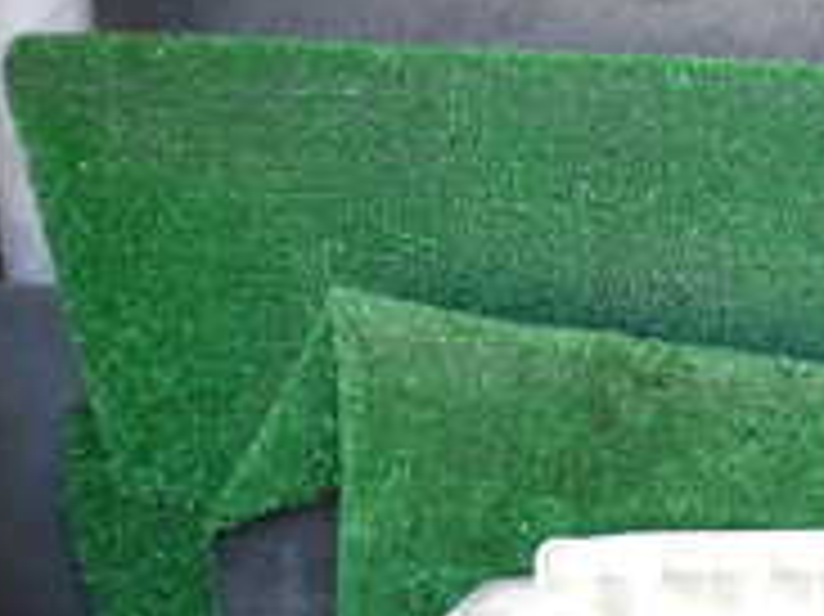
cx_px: 1292
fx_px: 1951
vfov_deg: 17.9
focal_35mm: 82
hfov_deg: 20.0
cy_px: 454
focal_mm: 4.5
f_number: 2
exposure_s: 1/60
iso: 125
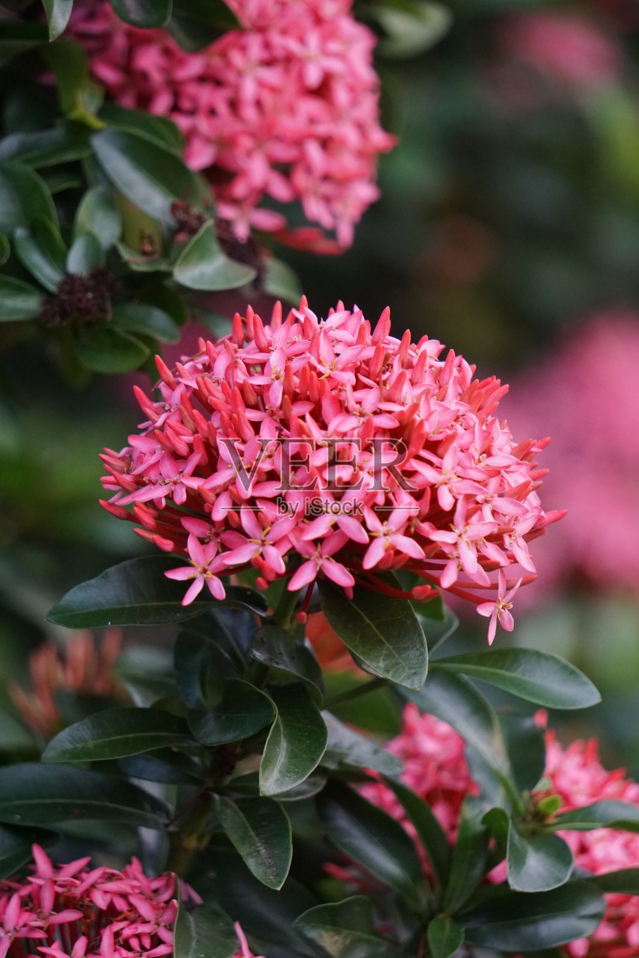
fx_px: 8065
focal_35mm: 303
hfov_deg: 4.5
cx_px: 320
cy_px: 479
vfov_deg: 6.8
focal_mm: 202
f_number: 6.3
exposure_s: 1/320
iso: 1600
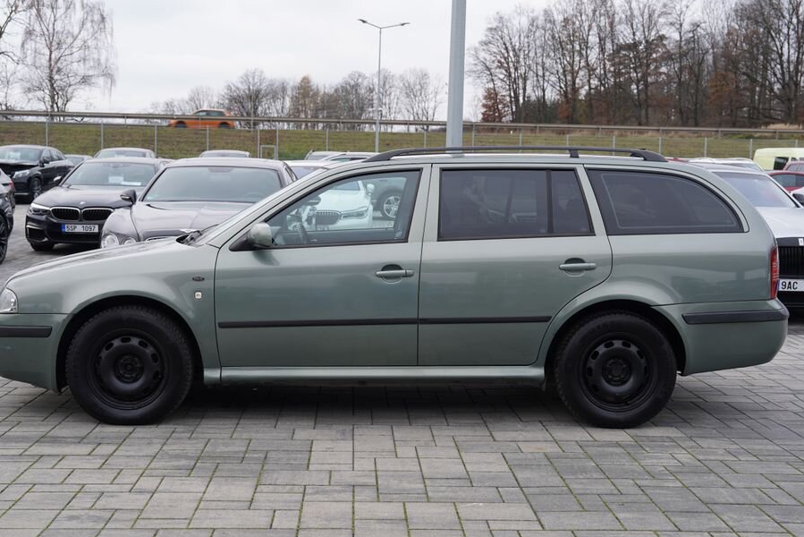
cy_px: 249
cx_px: 387
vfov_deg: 32.6
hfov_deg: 47.4
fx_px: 916
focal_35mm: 41
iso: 100
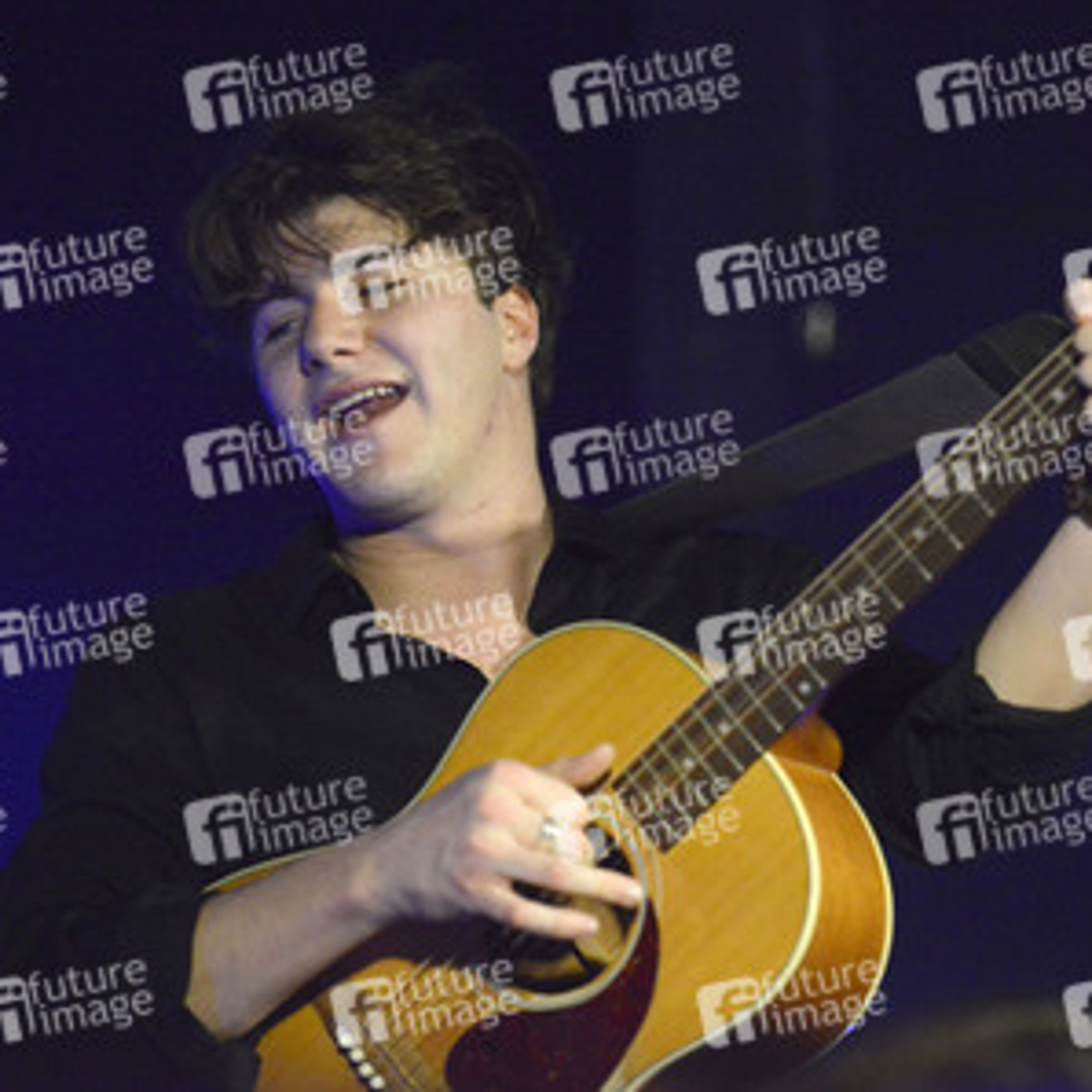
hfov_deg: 9.1
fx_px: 6888
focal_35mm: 193
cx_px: 694
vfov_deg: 9.1
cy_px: 546
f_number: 2.8
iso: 8063
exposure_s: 1/250
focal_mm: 150
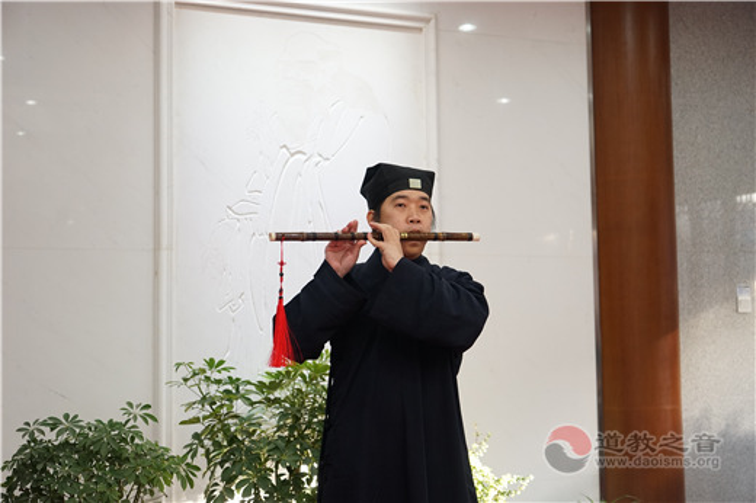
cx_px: 378
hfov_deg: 41.9
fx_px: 986
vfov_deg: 28.6
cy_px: 252
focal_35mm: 47
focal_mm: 47
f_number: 4
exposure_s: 1/60
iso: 800
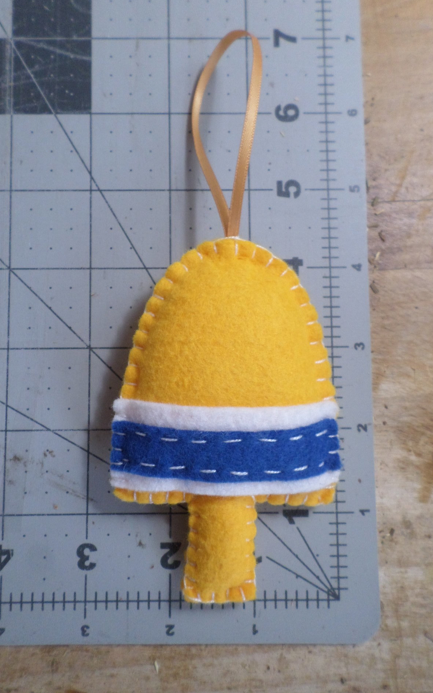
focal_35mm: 27
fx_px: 510
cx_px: 205
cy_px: 340
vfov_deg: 68.4
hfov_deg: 46.0
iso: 160
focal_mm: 4.5
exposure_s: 1/30
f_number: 2.5
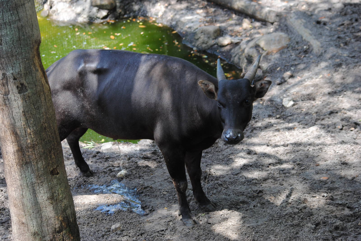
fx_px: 979
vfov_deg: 14.1
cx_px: 180
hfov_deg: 20.9
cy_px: 120
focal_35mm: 98
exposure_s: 1/160
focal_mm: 65
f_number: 4.5
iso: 200
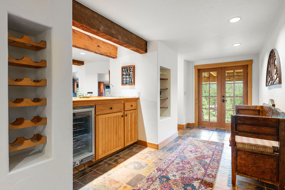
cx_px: 142
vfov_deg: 67.4
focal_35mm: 18
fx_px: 142
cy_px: 95
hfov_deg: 90.0
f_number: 8
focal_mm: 18
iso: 1000
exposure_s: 1/1.67
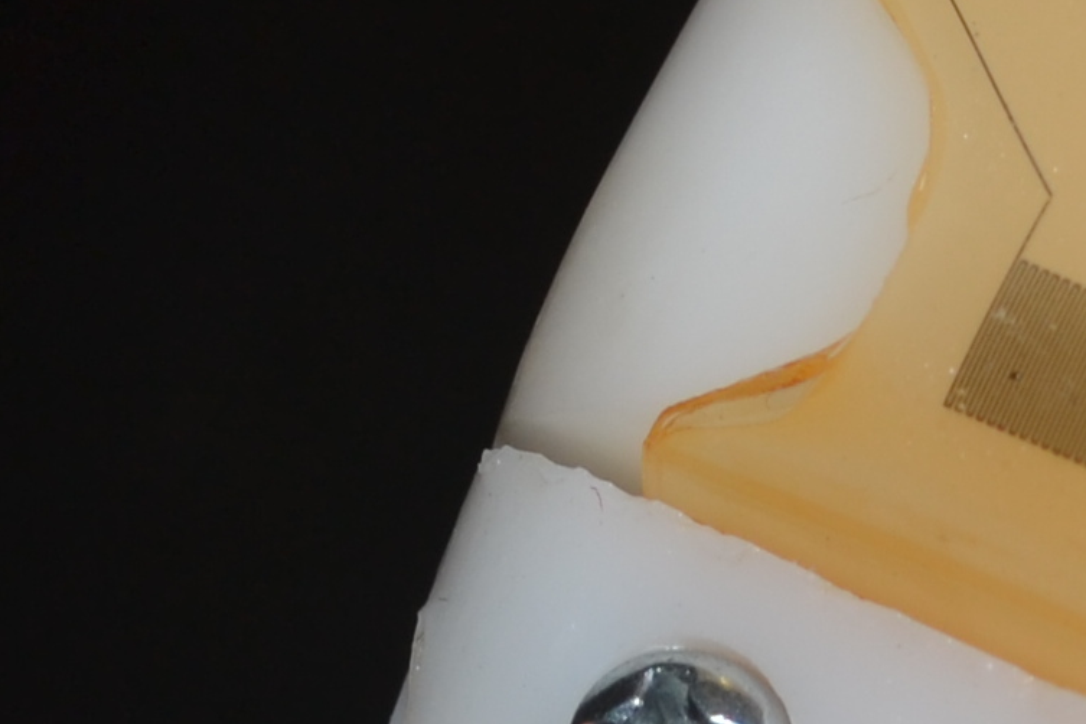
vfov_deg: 3.9
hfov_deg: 5.9
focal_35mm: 349
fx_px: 10527
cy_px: 378
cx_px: 574
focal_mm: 38
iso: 100
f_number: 8
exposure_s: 1/60
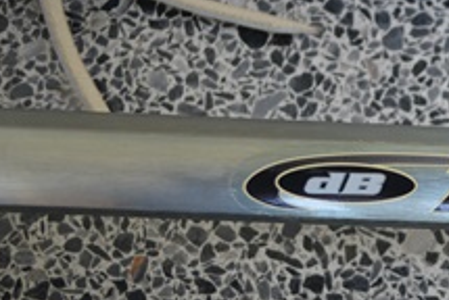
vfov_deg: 11.7
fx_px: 1461
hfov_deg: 16.6
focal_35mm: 117
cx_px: 560
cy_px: 223
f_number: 4.5
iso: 400
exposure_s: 1/80
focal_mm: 28
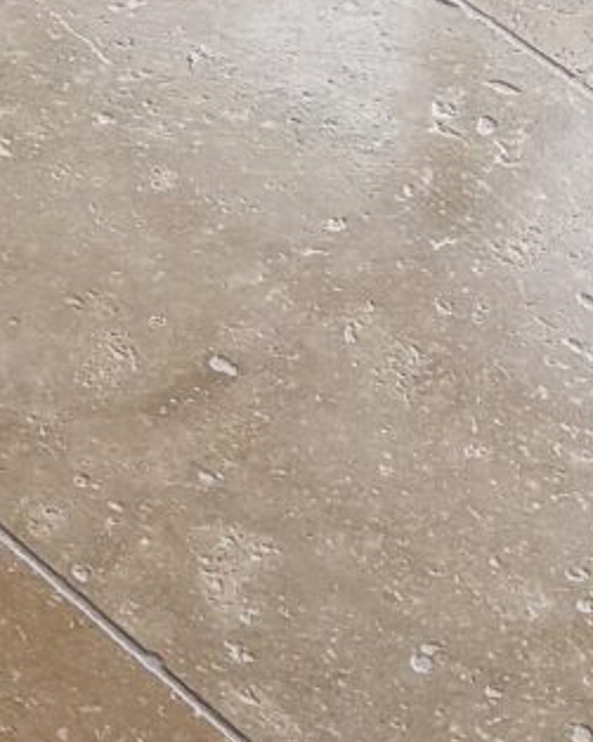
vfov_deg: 9.2
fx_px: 4543
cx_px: -966
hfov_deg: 6.9
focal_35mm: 207
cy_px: -144
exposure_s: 1/144
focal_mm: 5.96
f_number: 1.6
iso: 32
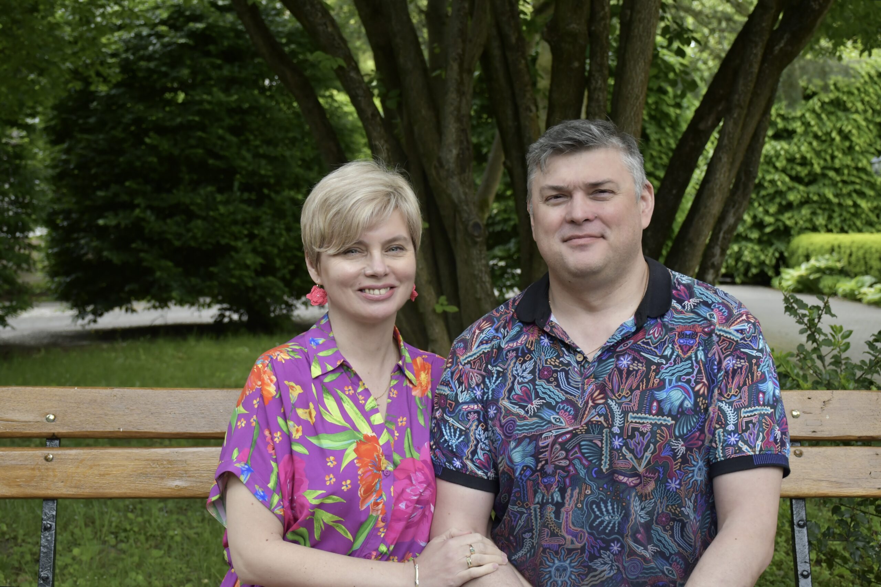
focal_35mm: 57
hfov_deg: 35.1
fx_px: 1395
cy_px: 294
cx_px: 440
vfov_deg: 23.8
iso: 400
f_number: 5
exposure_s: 1/250
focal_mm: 38
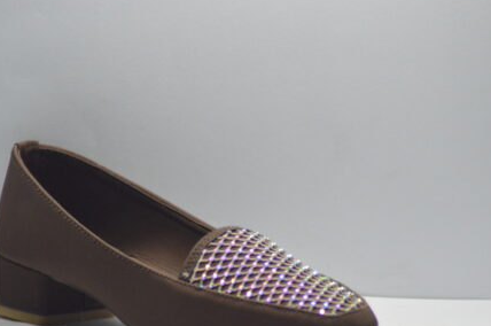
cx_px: 172
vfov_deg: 2.7
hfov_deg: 4.1
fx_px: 6877
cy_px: 212
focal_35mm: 505
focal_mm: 240
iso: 2000
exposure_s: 1/500
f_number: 5
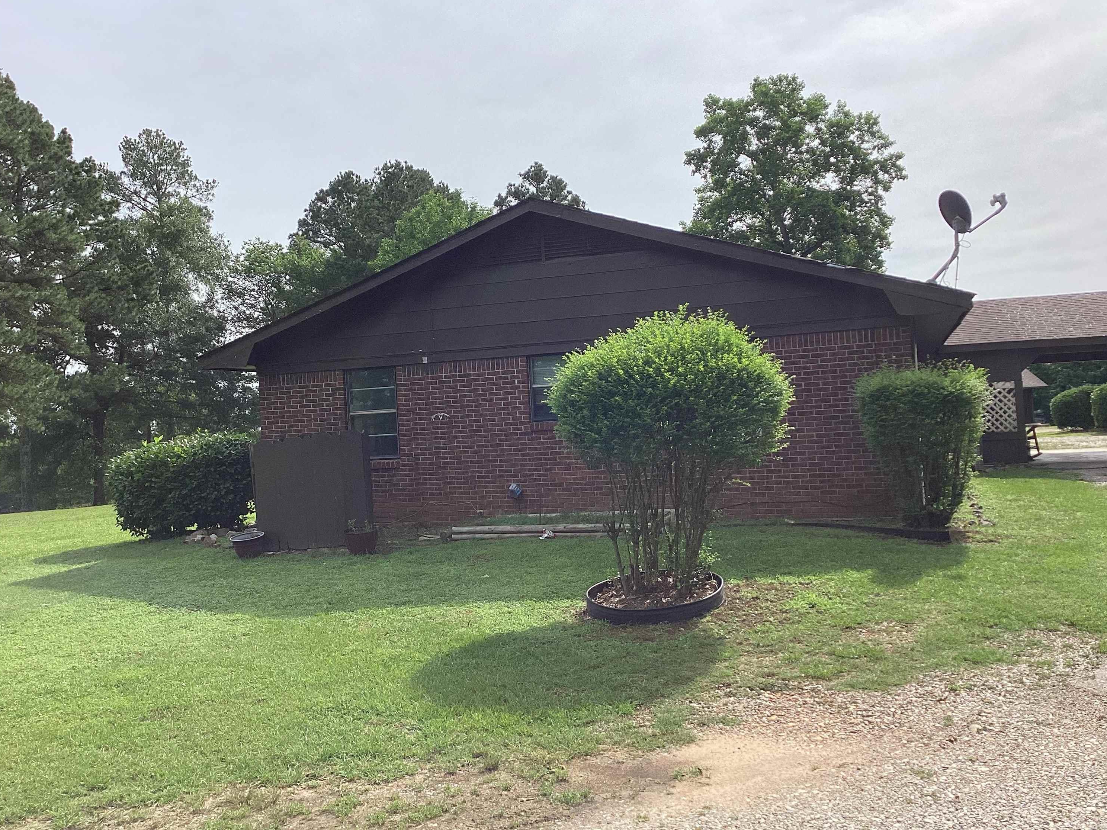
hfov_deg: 56.8
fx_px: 1023
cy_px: 402
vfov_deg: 44.2
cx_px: 555
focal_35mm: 32
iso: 25
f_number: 2.4
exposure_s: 1/1567
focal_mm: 3.3
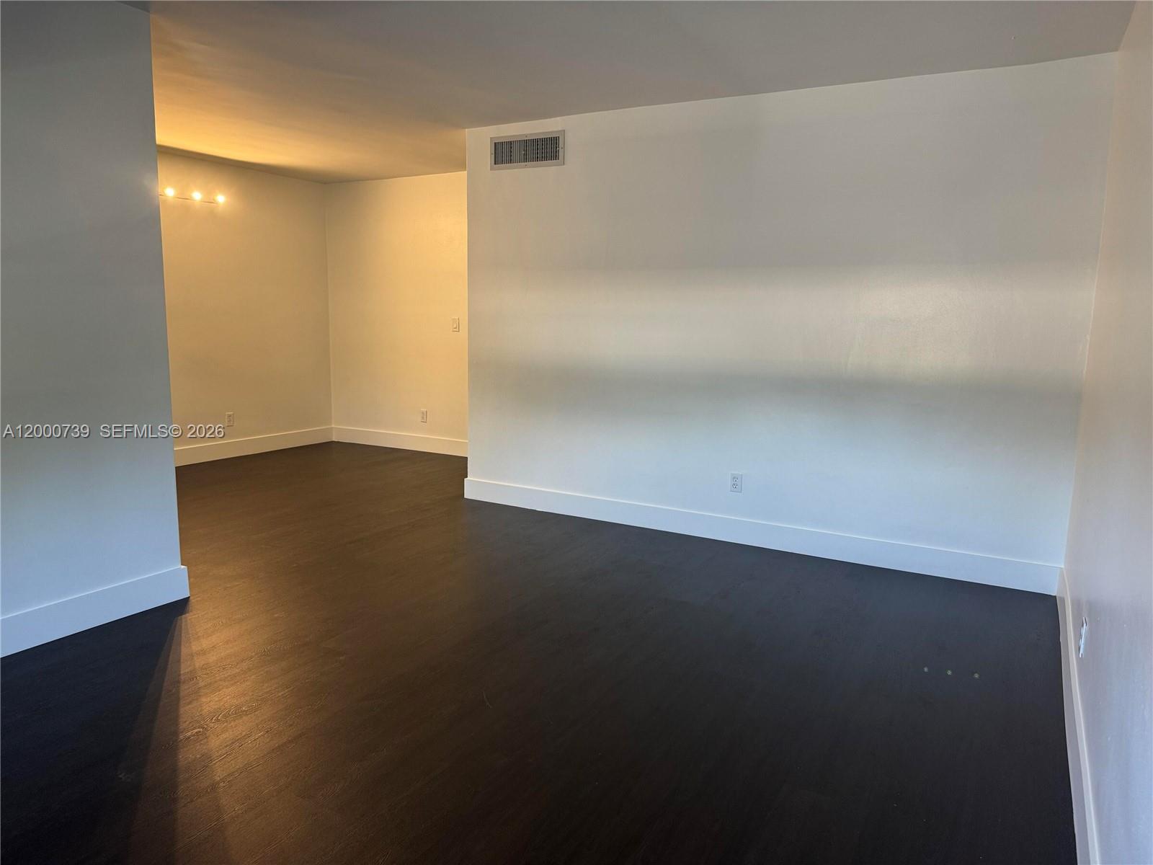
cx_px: 576
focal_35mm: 24
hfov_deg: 71.6
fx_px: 799
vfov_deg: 56.8
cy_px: 432
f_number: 1.78
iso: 160
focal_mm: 6.76
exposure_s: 1/60
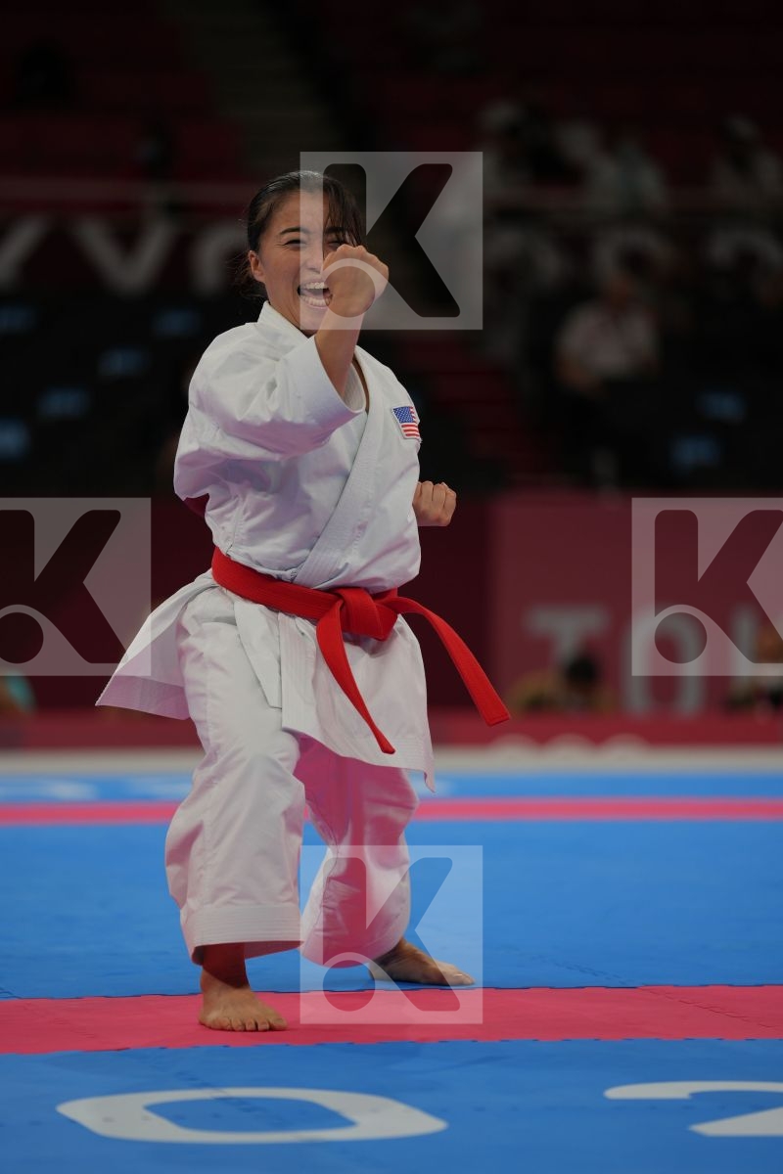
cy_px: 587
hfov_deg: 7.1
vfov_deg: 10.6
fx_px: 6329
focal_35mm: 194
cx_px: 392
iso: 160
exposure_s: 1/500
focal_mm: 194
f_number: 2.8
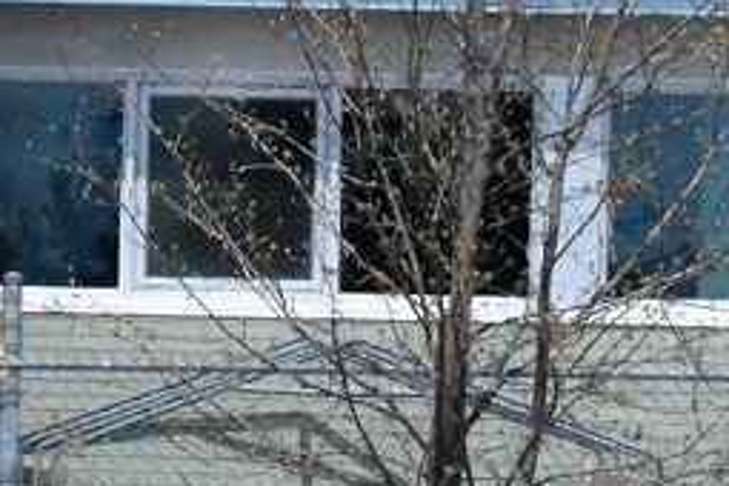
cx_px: -362
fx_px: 22941
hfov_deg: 1.8
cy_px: 640
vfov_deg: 1.2
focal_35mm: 1133
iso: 1400
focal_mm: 200
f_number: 20
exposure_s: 1/1000
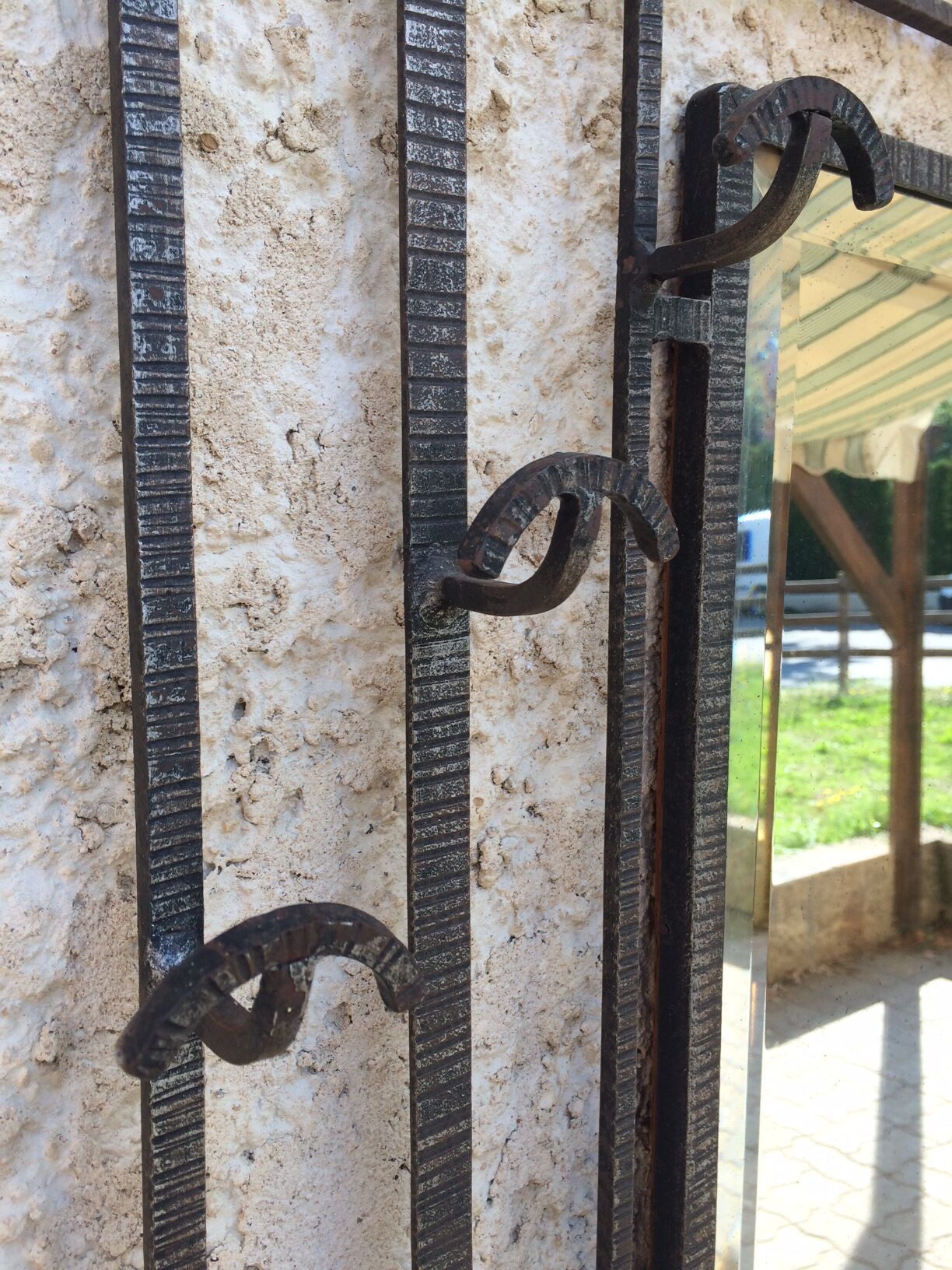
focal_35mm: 29
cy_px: 635
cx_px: 476
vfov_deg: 61.7
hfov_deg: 48.2
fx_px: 1063
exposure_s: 1/360
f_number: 2.2
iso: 32
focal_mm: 4.15
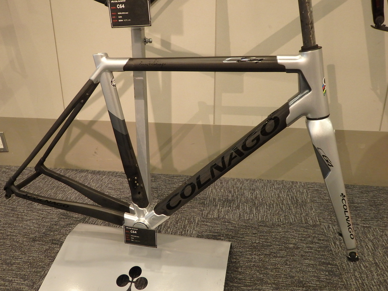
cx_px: 194
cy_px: 146
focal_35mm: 30
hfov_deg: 60.0
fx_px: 336
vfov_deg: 46.8
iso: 500
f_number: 3.3
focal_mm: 5.5
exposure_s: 1/30
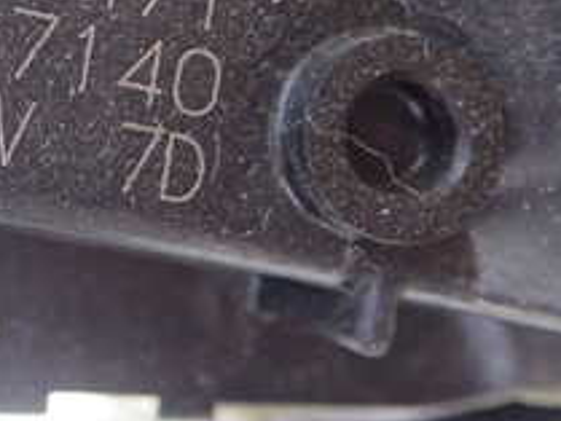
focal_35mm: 86
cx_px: -107
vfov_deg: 16.8
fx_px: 1395
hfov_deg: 21.2
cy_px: -3
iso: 500
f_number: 2.3
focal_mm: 5.5
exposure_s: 1/125
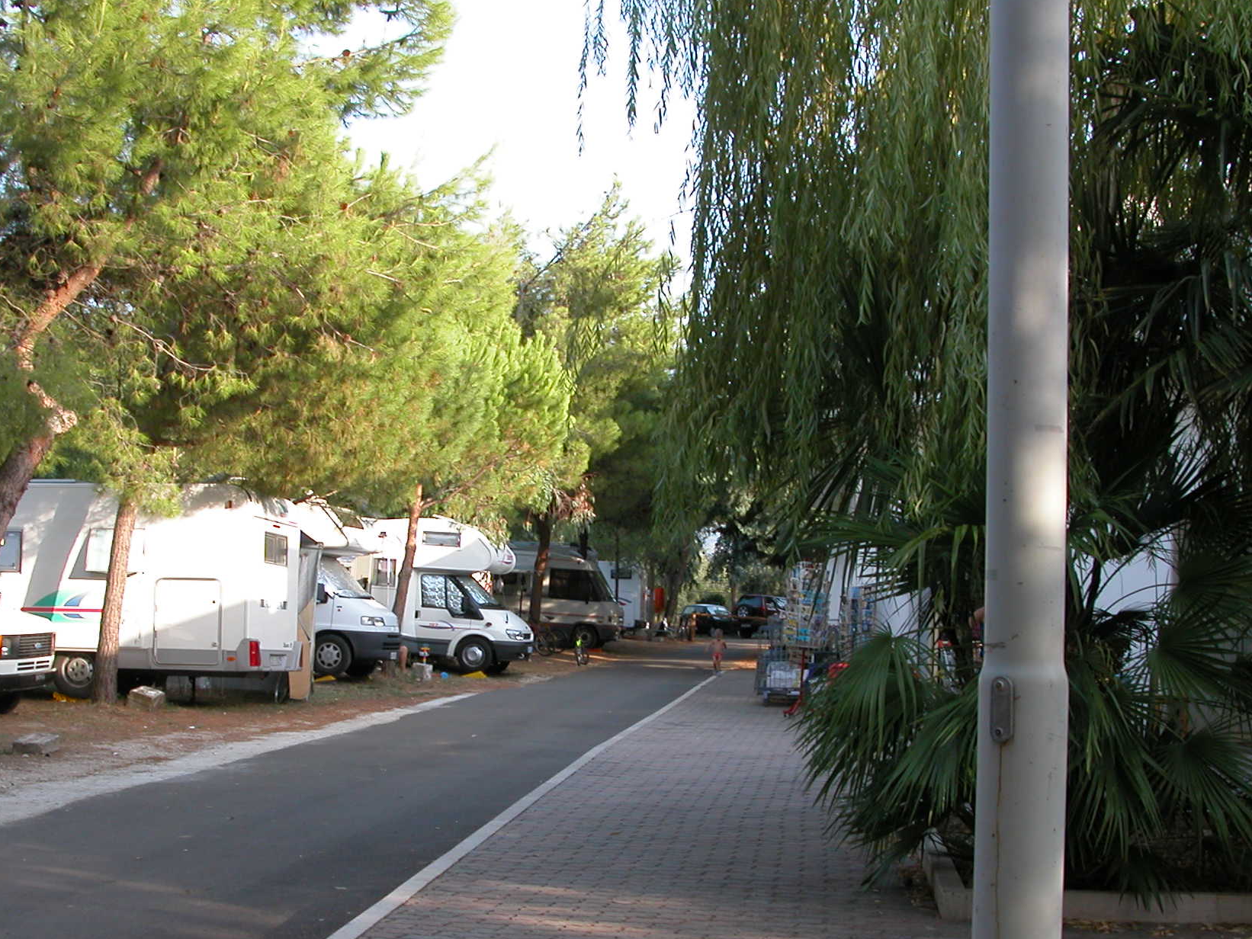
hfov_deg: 36.1
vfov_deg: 27.4
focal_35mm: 53
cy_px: 623
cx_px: 545
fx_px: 1917
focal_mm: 8.9
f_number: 4.5
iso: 100
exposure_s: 1/121
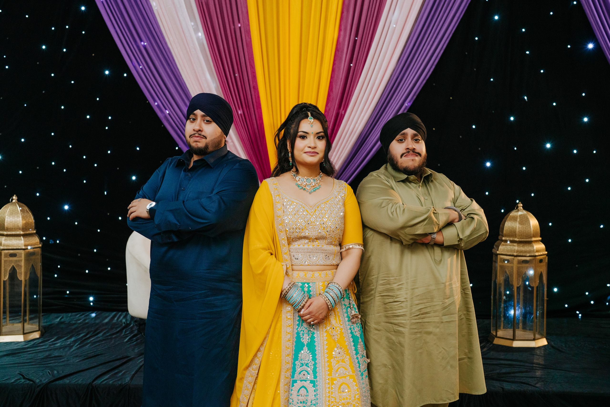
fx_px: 847
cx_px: 305
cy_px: 204
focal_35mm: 50
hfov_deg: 39.6
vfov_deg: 27.0
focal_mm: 50
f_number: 3.5
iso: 1600
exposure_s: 1/200
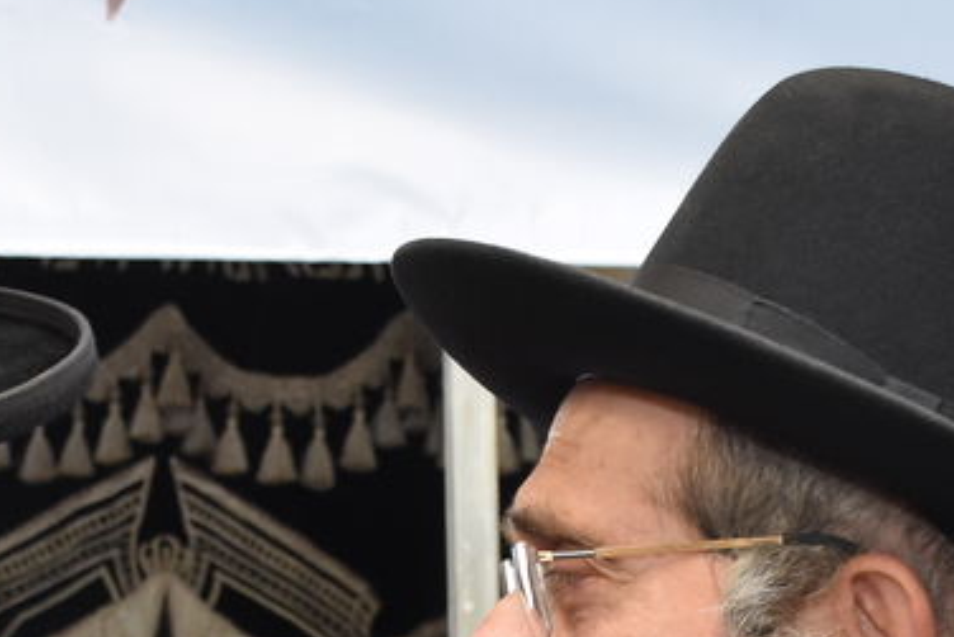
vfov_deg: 10.0
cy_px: 920
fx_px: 3552
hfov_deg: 15.3
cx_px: 363
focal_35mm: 134
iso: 1250
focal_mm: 24
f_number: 5.6
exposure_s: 1/125
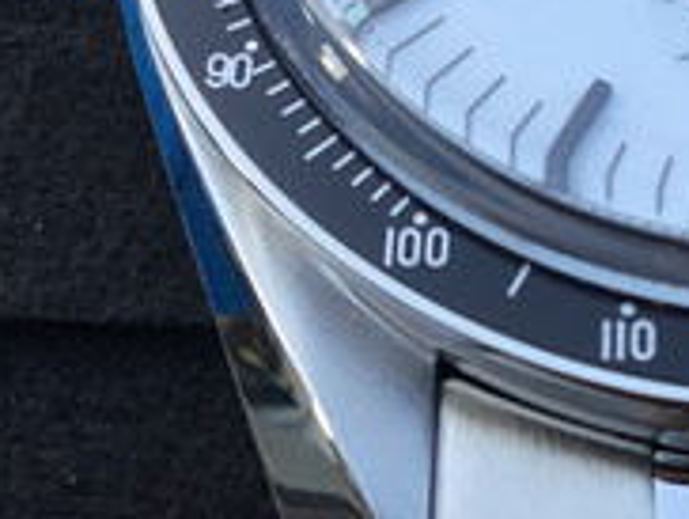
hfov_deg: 17.6
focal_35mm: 109
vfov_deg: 13.6
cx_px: 681
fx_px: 2172
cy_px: 155
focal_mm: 3.3
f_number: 2.4
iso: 32
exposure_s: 1/120
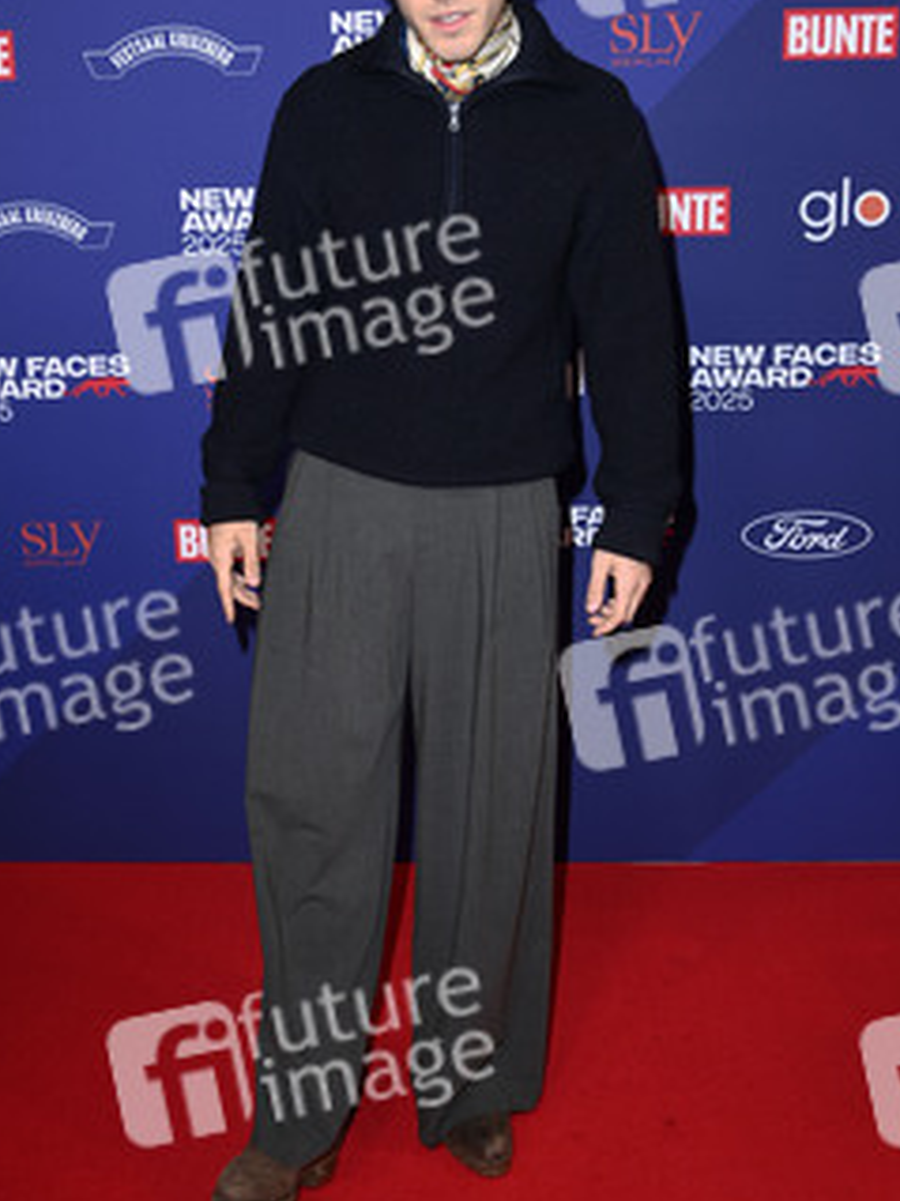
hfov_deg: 35.1
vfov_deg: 45.6
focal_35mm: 41
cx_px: 410
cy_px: 493
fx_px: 1422
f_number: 5.6
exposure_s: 1/250
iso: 800
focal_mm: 34
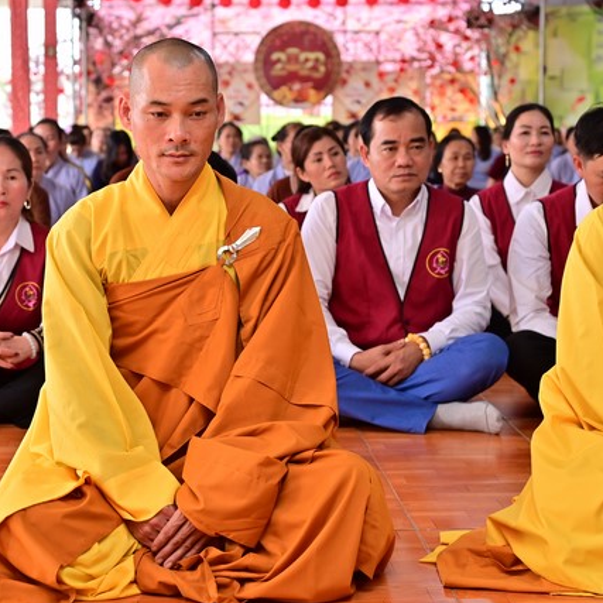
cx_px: 185
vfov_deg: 20.6
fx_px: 1655
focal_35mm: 84
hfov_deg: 20.5
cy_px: 302
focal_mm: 65
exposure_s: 1/125
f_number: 5.6
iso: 1000
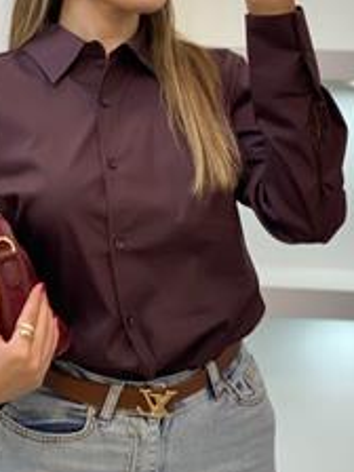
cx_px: 110
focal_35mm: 96
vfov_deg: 20.2
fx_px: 1309
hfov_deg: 15.4
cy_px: 96
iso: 100
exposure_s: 1/100
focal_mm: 6
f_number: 2
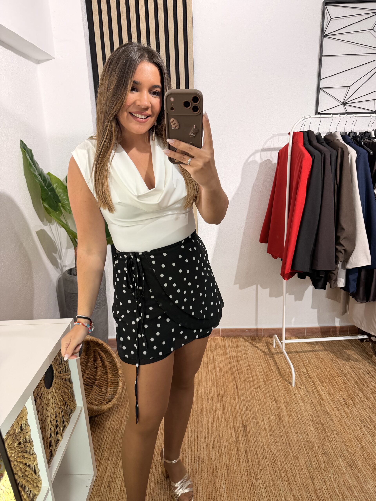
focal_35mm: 24
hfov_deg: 56.8
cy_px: 250
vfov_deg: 71.6
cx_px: 188
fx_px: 348
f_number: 1.78
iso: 80
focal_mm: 6.76
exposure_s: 1/100
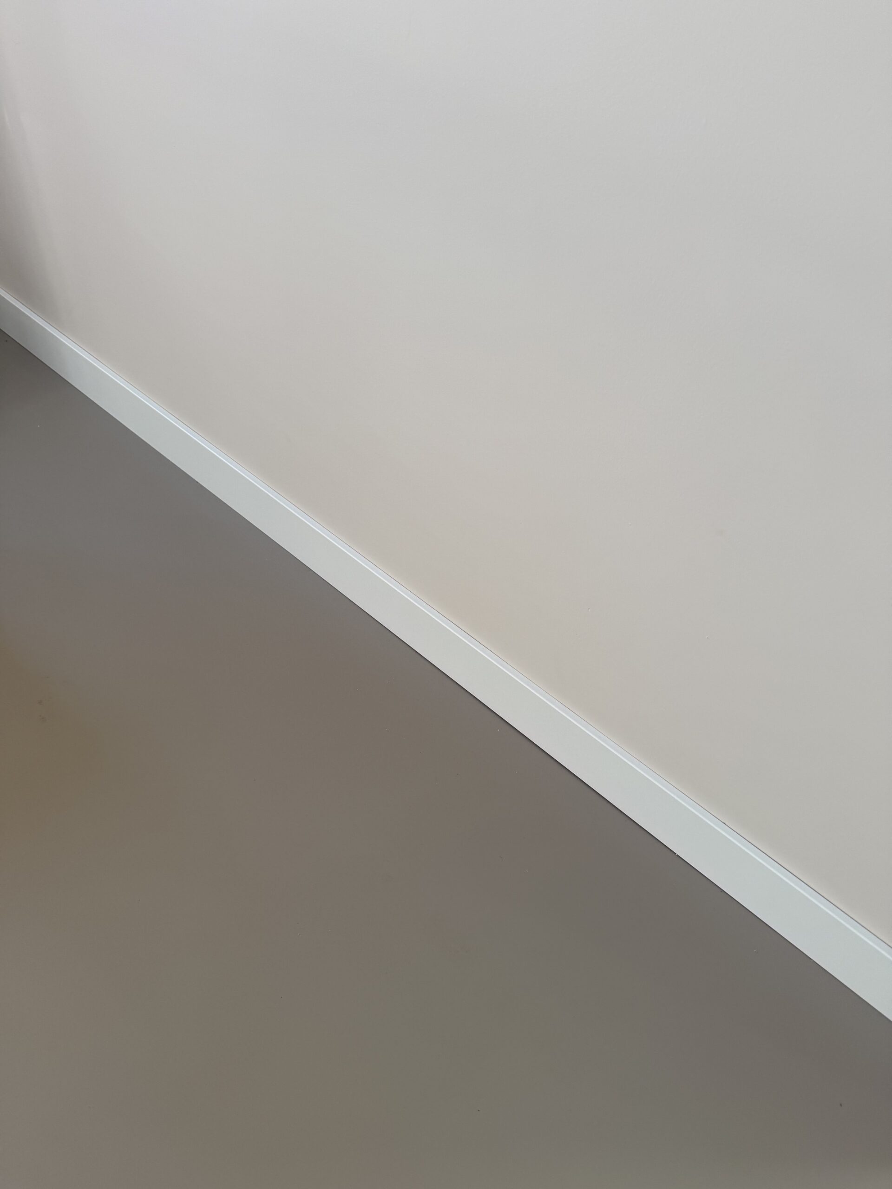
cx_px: 446
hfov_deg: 56.8
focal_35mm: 24
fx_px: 825
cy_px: 594
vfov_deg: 71.6
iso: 100
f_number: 1.78
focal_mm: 6.76
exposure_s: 1/121
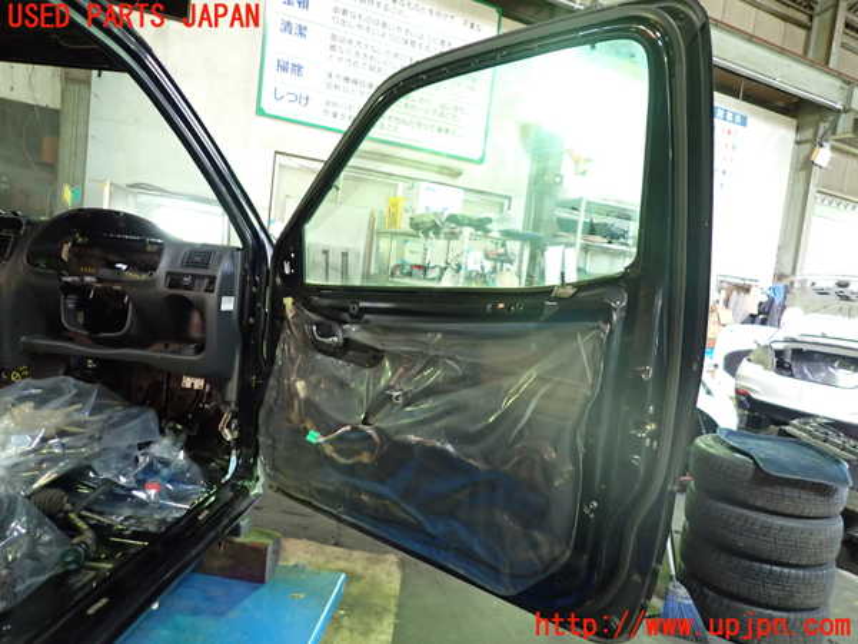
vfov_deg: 54.9
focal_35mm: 25
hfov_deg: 69.4
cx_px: 429
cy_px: 322
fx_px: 620
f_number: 2
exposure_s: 1/30
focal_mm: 4.5
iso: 400
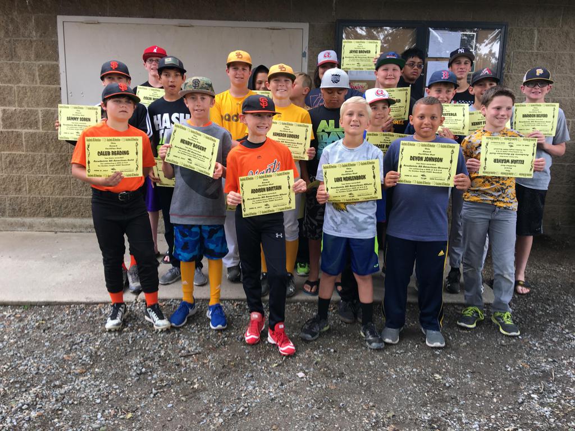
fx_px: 482
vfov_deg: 48.2
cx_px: 288
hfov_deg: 61.7
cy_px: 216
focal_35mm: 29
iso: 25
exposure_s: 1/120
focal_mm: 4.15
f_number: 2.2
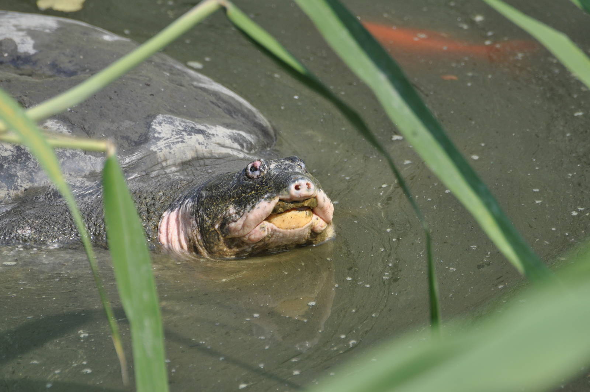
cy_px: 196
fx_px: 7367
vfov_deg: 3.0
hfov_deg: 4.6
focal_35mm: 450
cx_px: 295
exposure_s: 1/1000
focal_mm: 300
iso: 400
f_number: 5.6
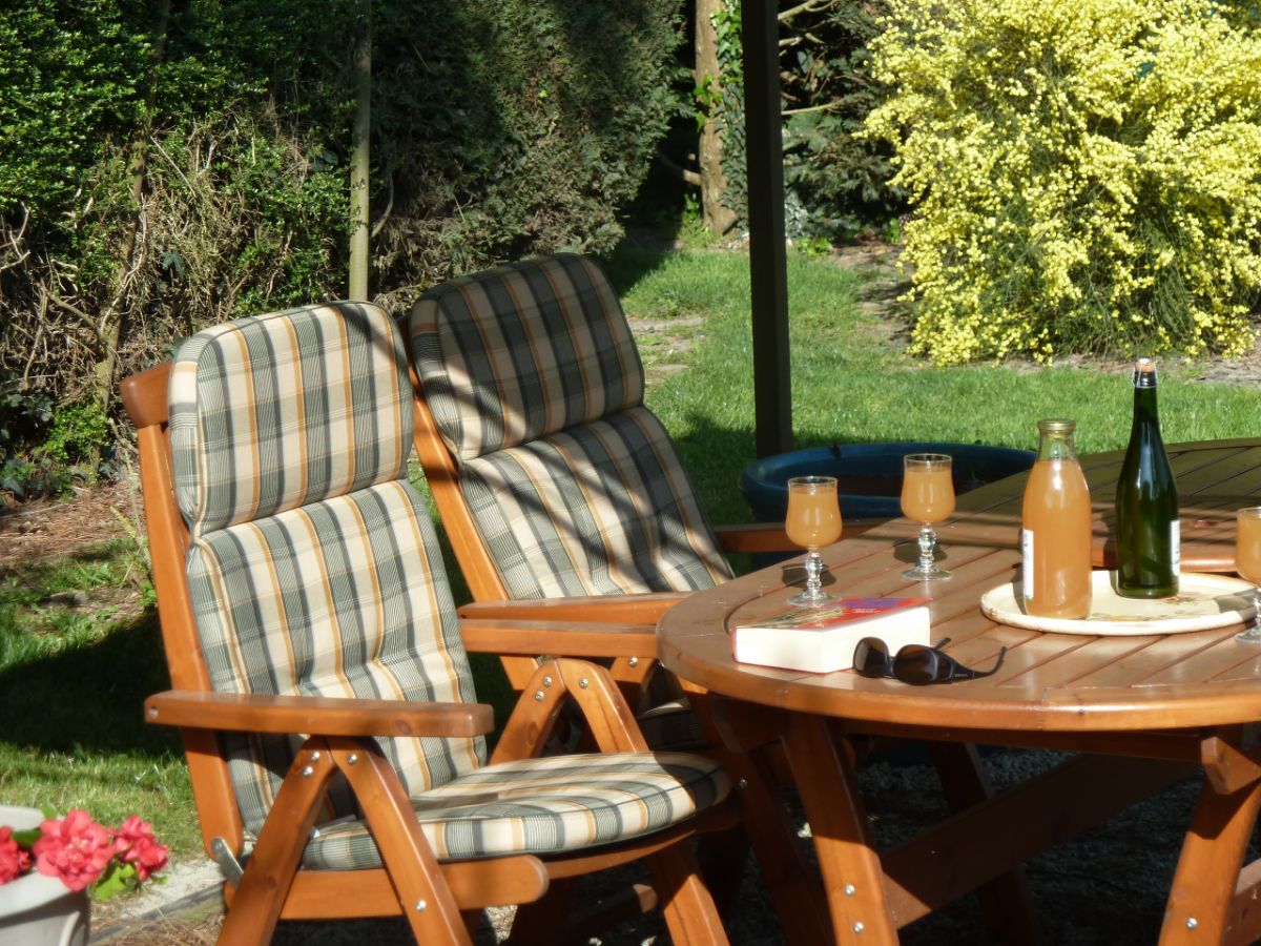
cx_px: 630
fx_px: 5355
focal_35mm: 147
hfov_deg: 13.4
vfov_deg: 10.1
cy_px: 473
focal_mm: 24.1
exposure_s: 1/250
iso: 80
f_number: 4.5
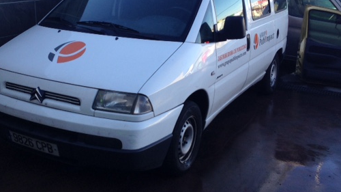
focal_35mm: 46
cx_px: 149
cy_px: 64
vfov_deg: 25.8
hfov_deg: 44.5
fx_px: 416
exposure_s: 1/332
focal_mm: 4.12
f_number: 2.4
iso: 50
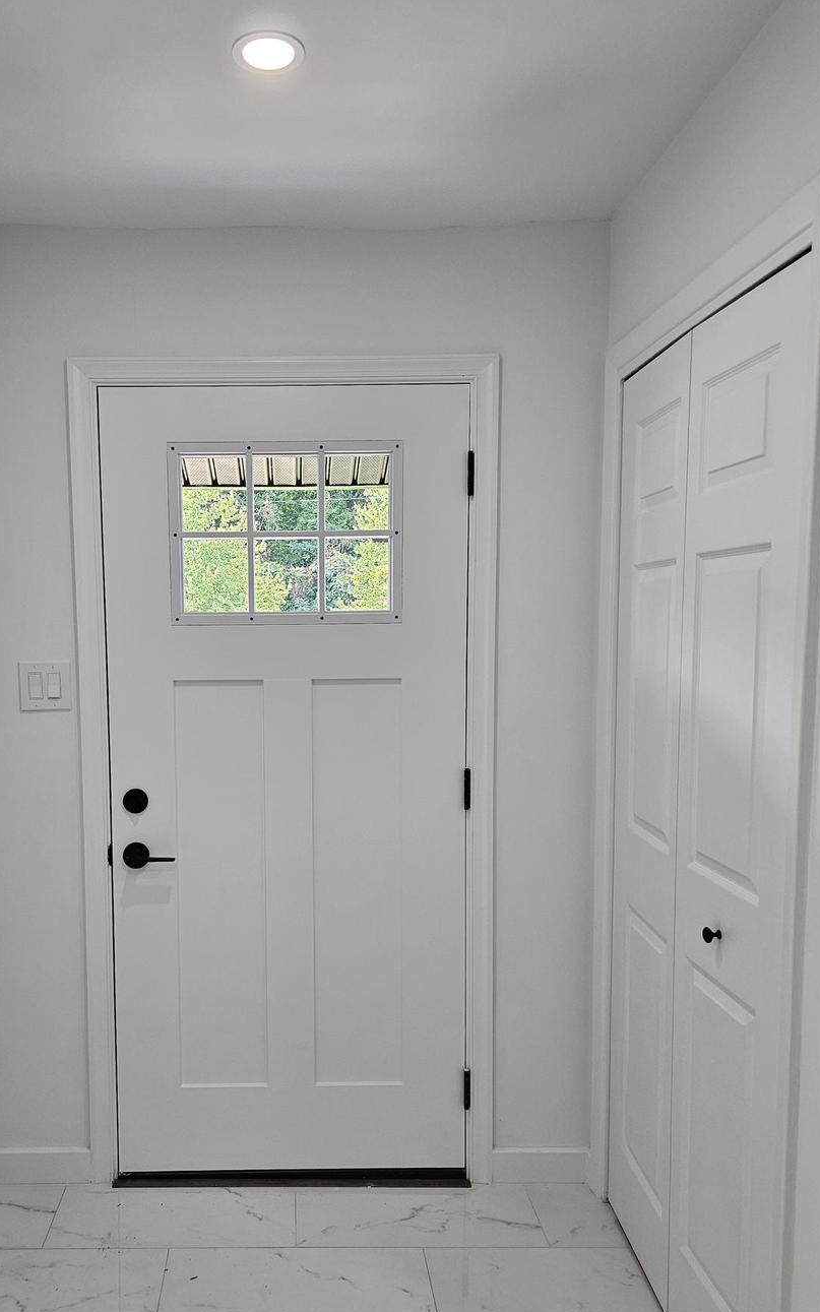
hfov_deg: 42.8
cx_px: 297
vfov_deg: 64.5
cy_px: 723
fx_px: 1037
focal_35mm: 29
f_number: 1.7
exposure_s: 1/180
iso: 160
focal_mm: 6.3
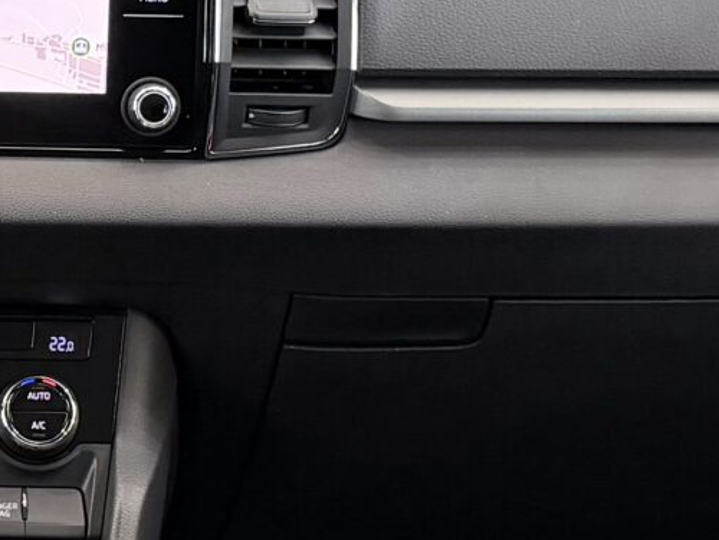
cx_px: -142
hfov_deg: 15.4
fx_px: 2555
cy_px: 268
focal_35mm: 123
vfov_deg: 12.0
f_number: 1.78
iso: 250
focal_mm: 6.76
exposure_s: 1/50
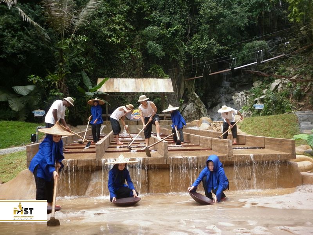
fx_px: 353
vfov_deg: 36.8
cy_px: 118
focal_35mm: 39
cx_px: 156
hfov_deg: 47.9
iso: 80
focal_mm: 7.1
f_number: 3.3
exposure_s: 1/125
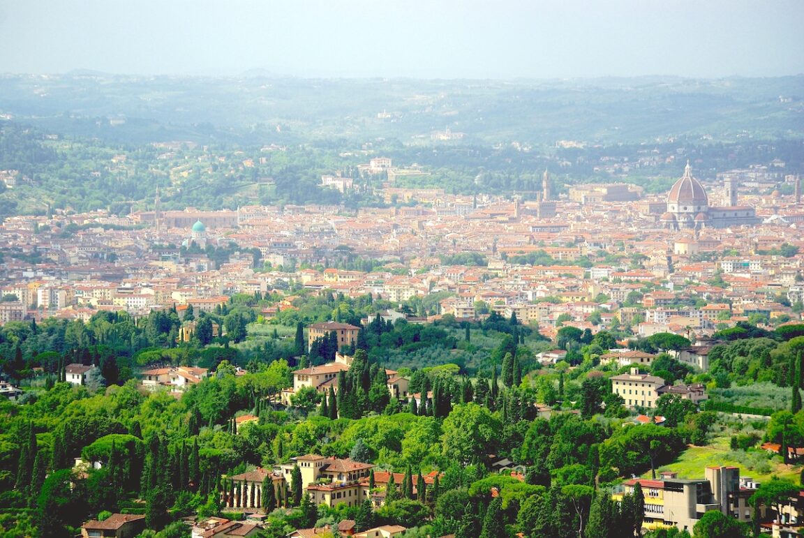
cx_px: 402
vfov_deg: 9.4
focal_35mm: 147
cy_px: 269
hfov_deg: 13.9
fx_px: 3287
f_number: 5.6
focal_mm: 97.5
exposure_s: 1/180
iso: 100
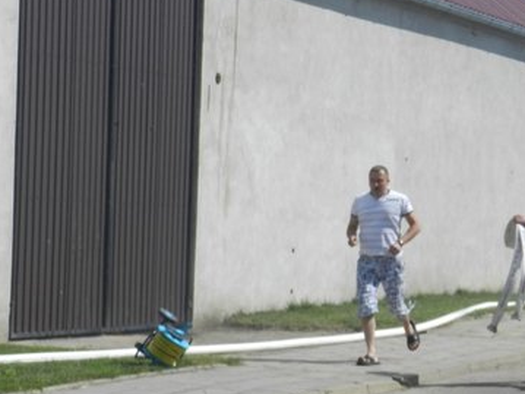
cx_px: 411
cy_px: 266
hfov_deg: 12.9
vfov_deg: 9.7
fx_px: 2305
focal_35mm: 152
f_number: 4.4
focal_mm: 14.9
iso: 160
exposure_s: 1/1500
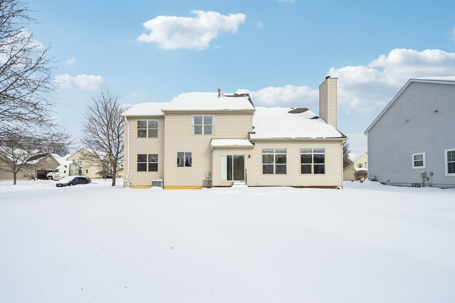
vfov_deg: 81.2
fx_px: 177
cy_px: 152
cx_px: 228
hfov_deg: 104.3
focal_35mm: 14
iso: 500
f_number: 8
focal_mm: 14
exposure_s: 1/8000
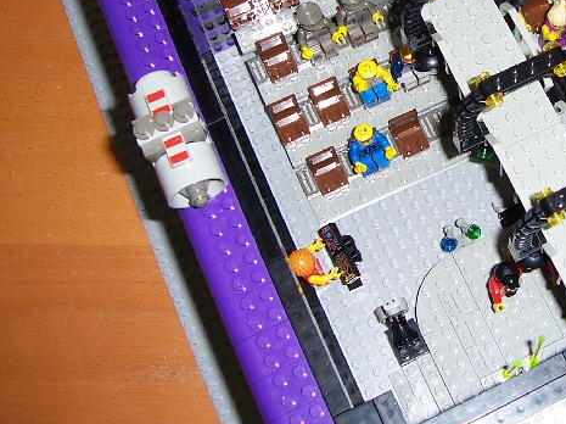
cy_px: 78
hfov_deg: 30.1
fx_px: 1013
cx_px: 486
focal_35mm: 62
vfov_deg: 23.2
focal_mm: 6
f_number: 3
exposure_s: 1/60
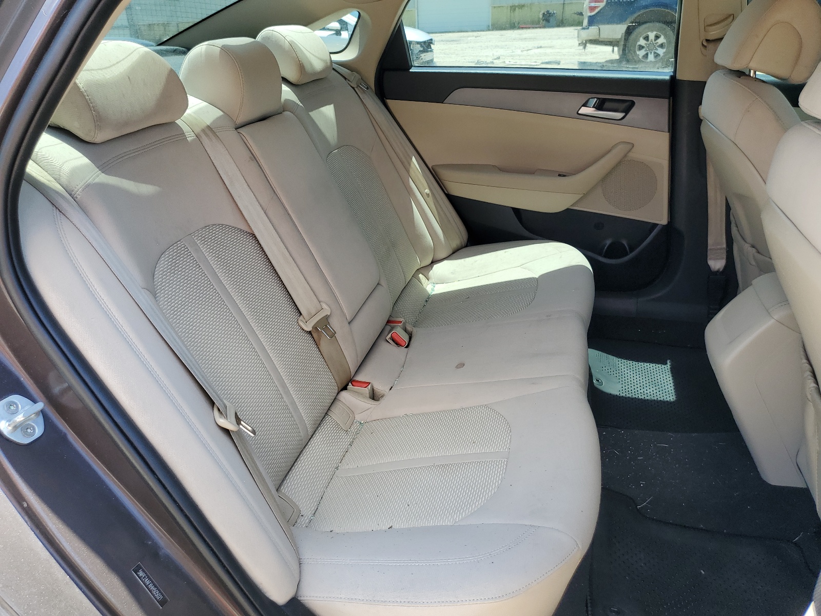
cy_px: 308
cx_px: 410
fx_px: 617
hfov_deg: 67.3
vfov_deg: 53.1
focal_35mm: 26
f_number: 1.5
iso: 50
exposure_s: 1/323
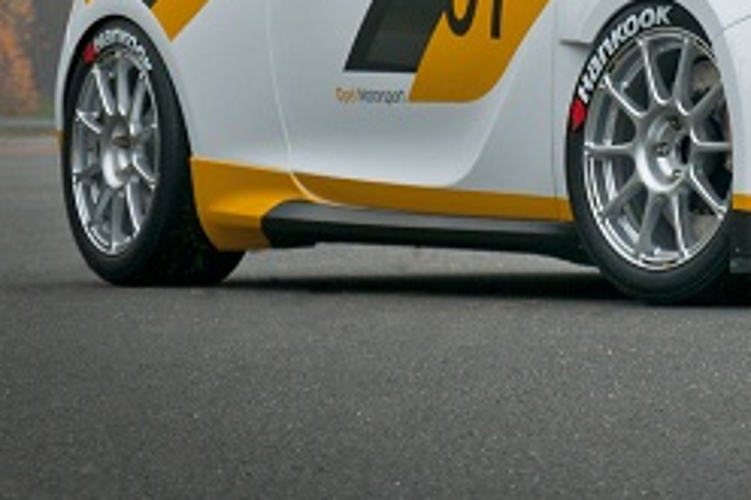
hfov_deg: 6.6
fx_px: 6462
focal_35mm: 310
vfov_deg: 4.4
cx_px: 769
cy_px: -105
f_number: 5.6
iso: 200
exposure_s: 1/80
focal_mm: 80
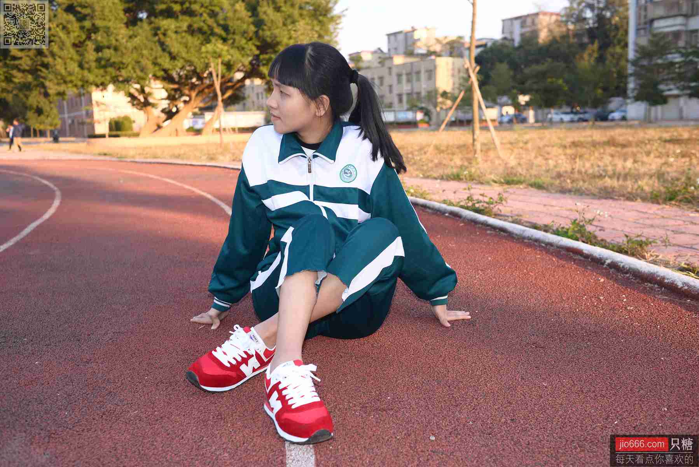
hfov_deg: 54.4
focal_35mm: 35
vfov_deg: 37.9
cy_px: 234
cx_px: 350
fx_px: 680
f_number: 5.6
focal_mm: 35
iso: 100
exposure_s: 1/100
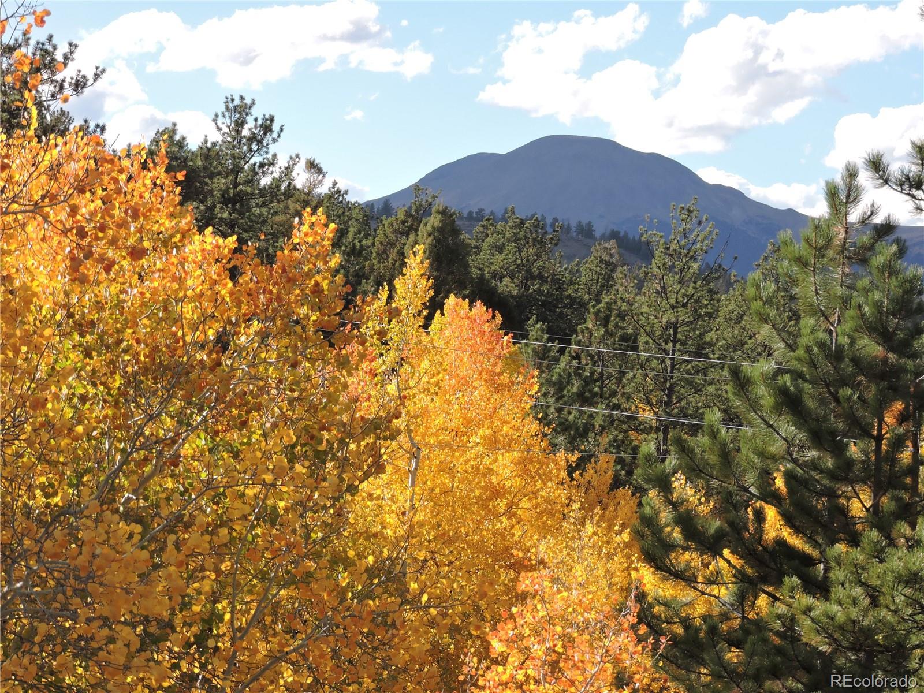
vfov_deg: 10.2
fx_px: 3870
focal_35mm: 145
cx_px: 462
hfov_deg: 13.6
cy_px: 346
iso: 400
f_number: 4.4
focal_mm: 25.9
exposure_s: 1/1000
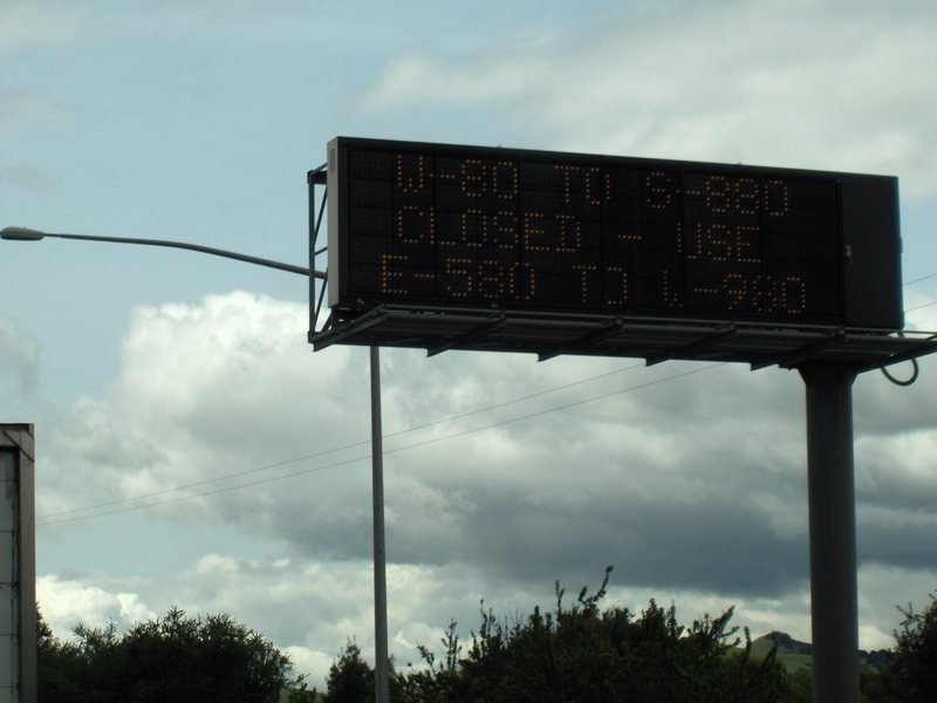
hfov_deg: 16.8
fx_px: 3167
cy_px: 352
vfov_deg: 12.7
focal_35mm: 117
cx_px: 468
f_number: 4.9
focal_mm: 24
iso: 50
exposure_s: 1/769
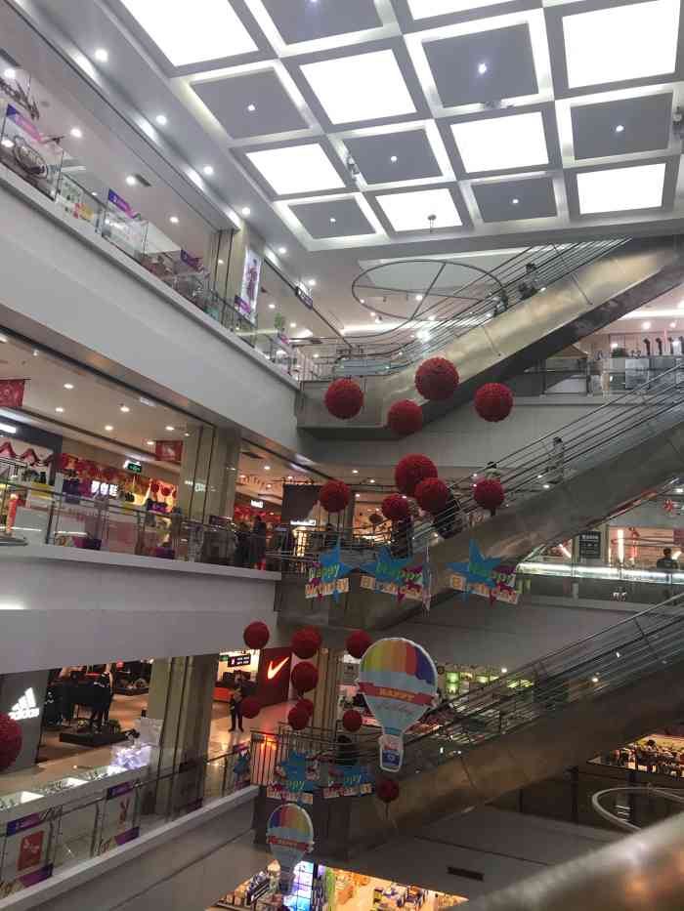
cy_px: 456
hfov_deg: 49.8
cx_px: 342
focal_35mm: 28
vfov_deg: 63.4
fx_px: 738
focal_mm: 3.99
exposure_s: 1/33
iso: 25
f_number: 1.8
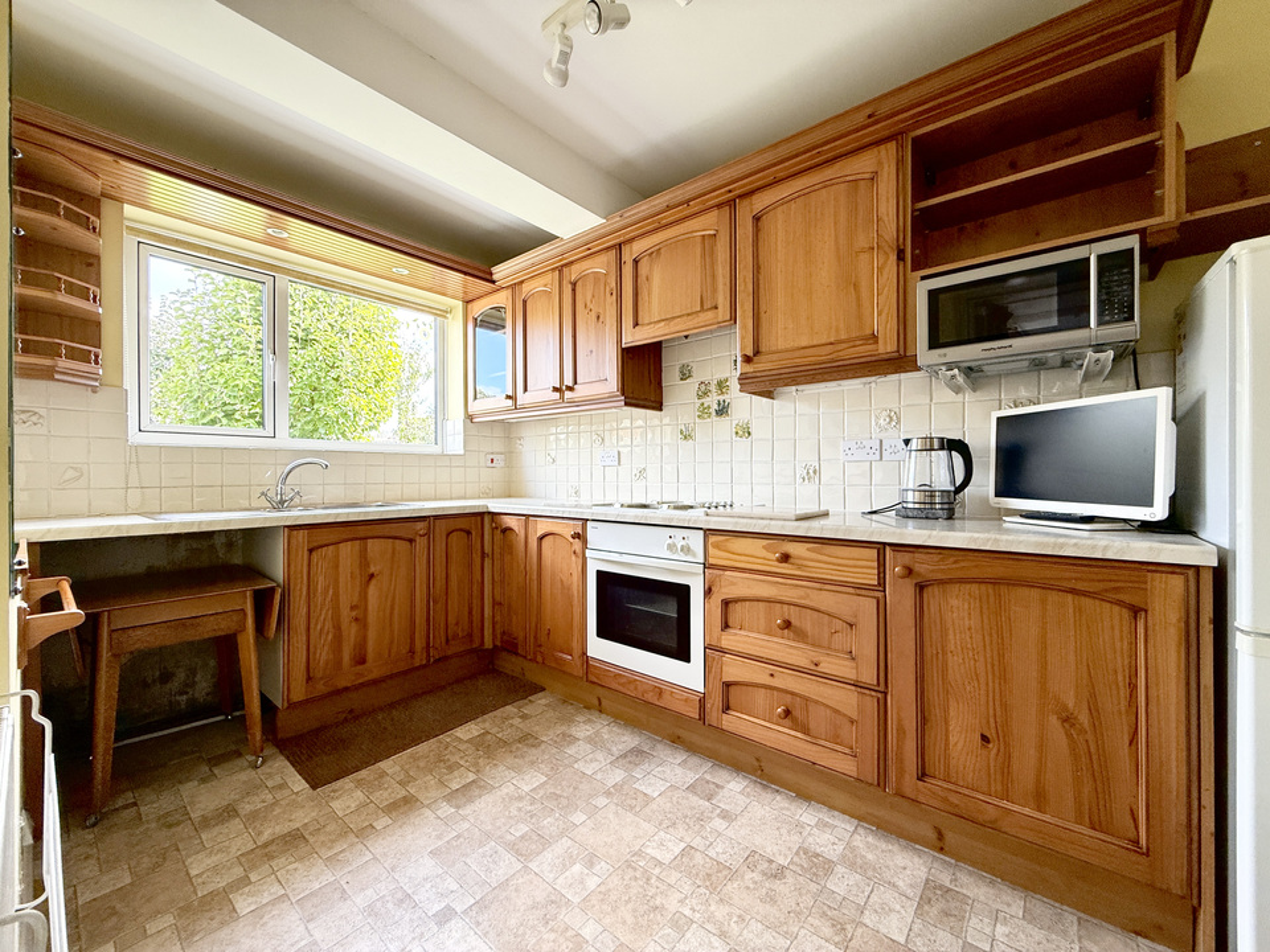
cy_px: 476
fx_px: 514
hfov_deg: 102.1
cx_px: 635
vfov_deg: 85.7
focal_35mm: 14
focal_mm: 2.22
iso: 125
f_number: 2.2
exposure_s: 1/99
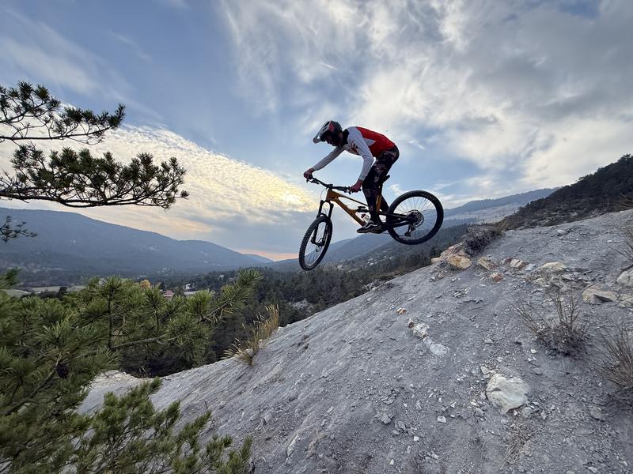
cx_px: 316
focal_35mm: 14
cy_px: 237
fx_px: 256
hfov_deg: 102.1
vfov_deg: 85.7
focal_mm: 2.22
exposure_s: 1/596
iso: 64
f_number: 2.2
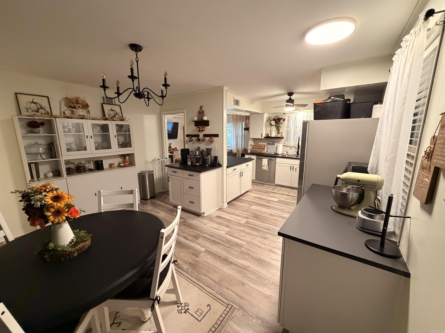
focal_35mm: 14
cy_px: 166
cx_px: 222
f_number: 2.2
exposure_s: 1/60
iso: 640
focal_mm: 2.22
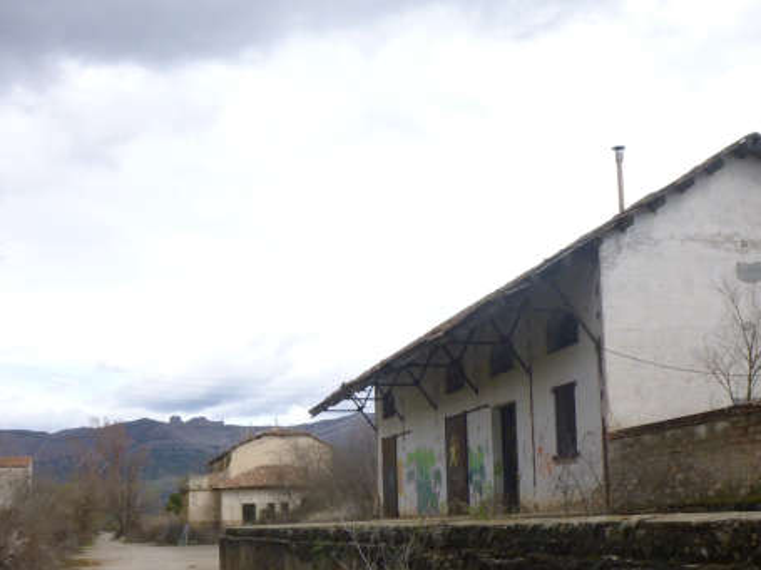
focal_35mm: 49
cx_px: 480
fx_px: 1077
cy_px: 400
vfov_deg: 29.4
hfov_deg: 38.6
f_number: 3.3
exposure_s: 1/500
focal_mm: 5.2
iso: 100
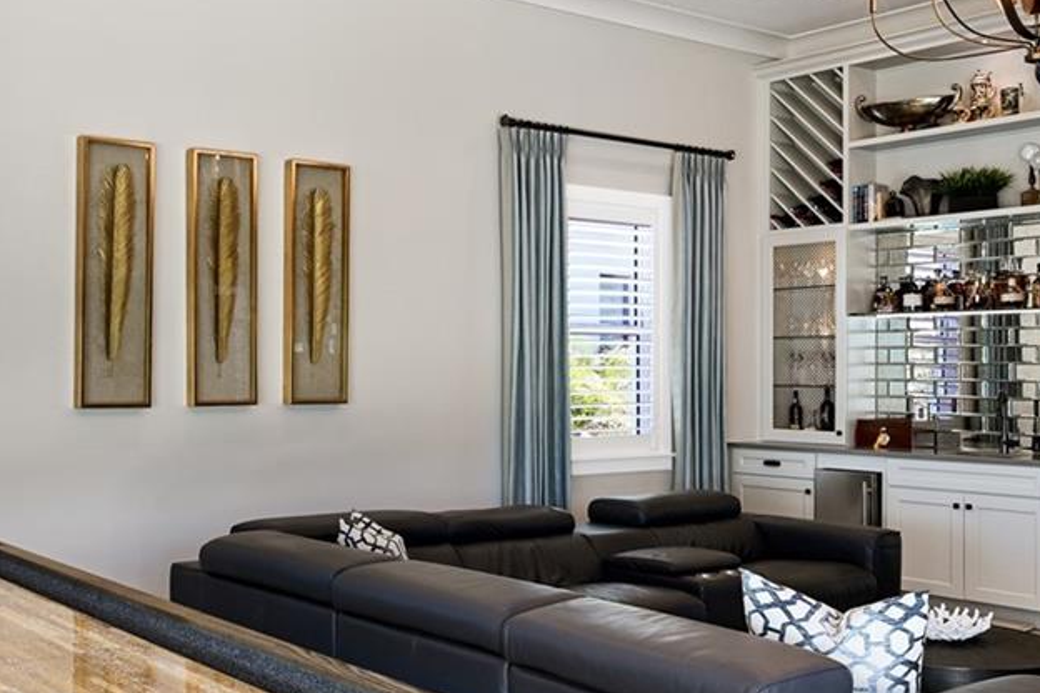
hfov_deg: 46.1
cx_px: 290
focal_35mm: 41
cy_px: 345
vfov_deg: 32.6
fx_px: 1184
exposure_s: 1/15
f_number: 8
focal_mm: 16
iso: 250
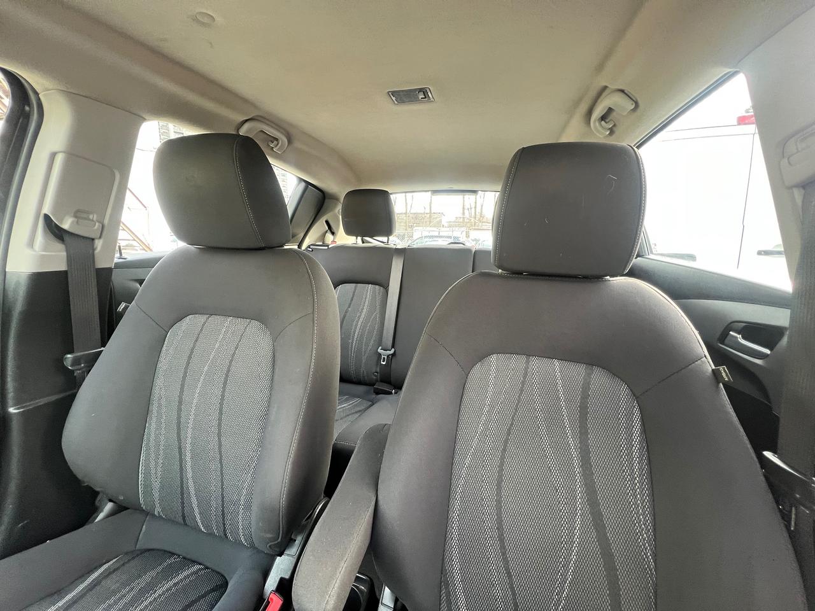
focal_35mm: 13
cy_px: 306
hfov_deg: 106.2
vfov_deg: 89.9
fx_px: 306
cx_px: 408
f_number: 1.8
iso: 250
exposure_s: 1/82
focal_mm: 1.57
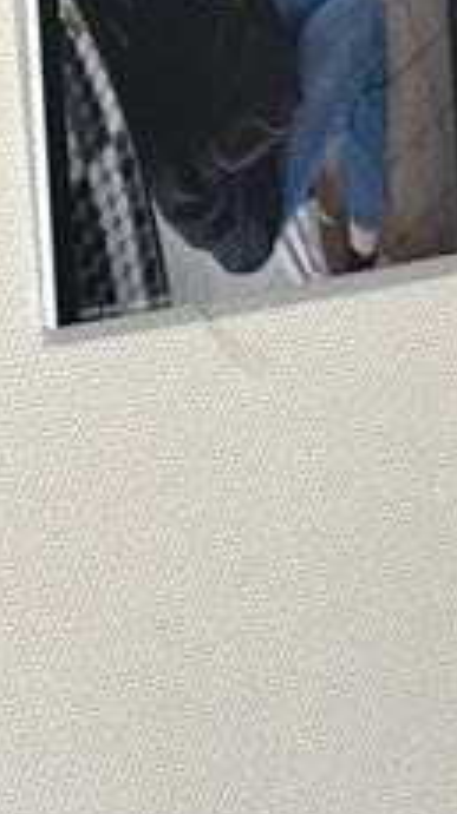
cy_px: -485
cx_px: -1063
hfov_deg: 7.0
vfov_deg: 13.5
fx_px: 3195
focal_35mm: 148
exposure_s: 1/100
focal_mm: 5.7
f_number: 1.5
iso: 125
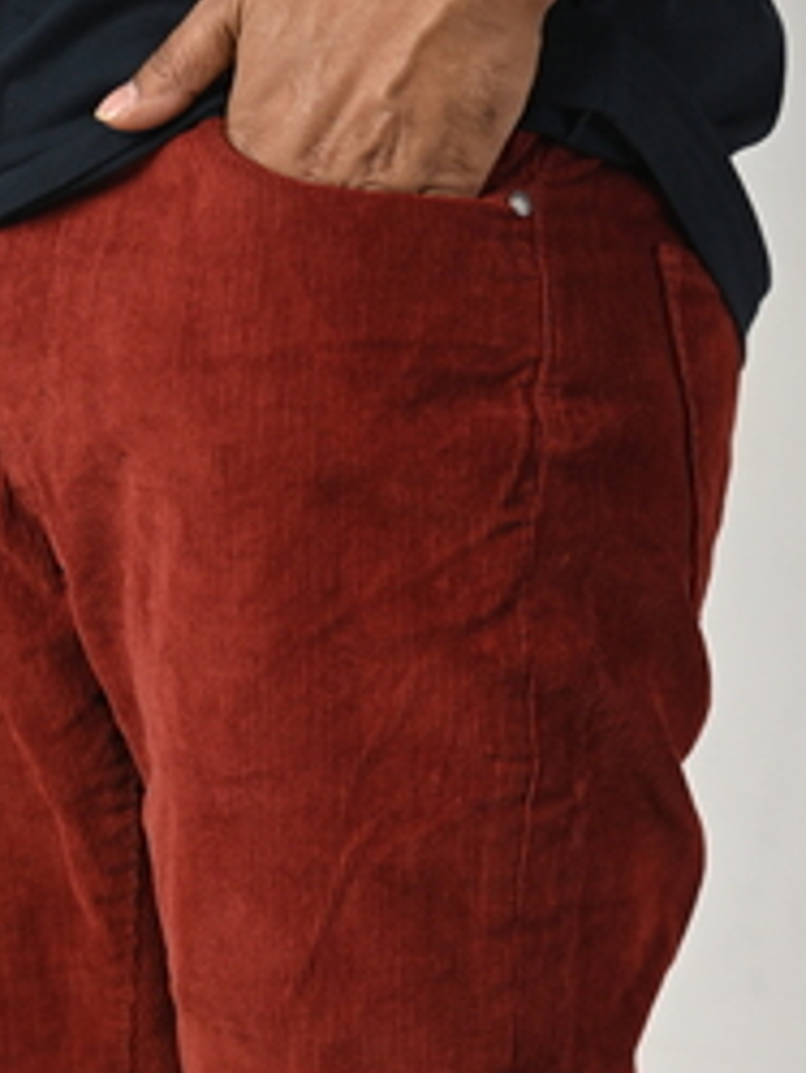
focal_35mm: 449
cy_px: 1396
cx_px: 246
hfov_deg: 3.3
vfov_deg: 4.4
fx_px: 13927
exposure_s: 1/160
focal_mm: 155
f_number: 4
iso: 160
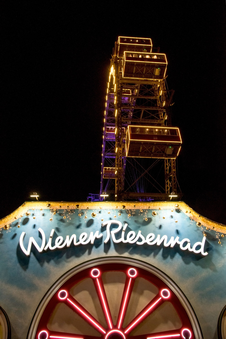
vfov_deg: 60.3
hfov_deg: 42.3
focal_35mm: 31
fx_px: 292
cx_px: 113
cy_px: 170
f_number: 7.1
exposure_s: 1/30
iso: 1800
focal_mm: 31
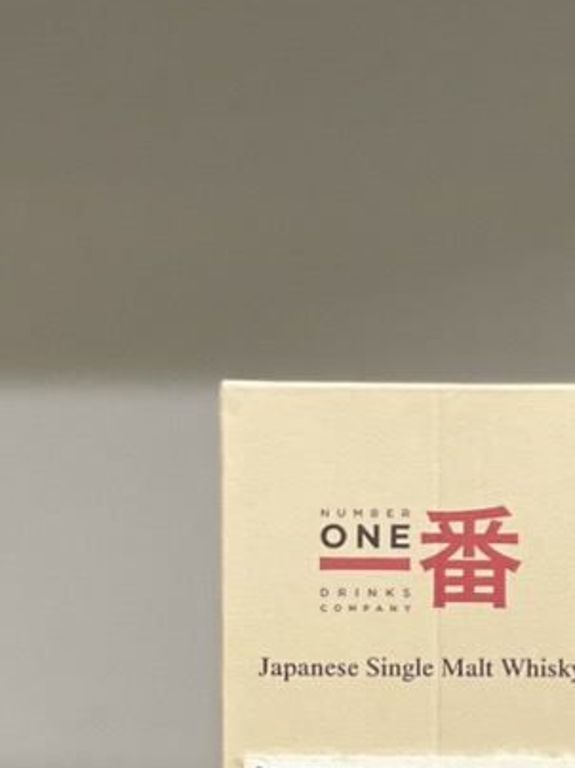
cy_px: 583
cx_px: 628
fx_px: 3435
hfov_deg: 9.5
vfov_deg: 12.7
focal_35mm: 155
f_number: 2
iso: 200
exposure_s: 1/100
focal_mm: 6
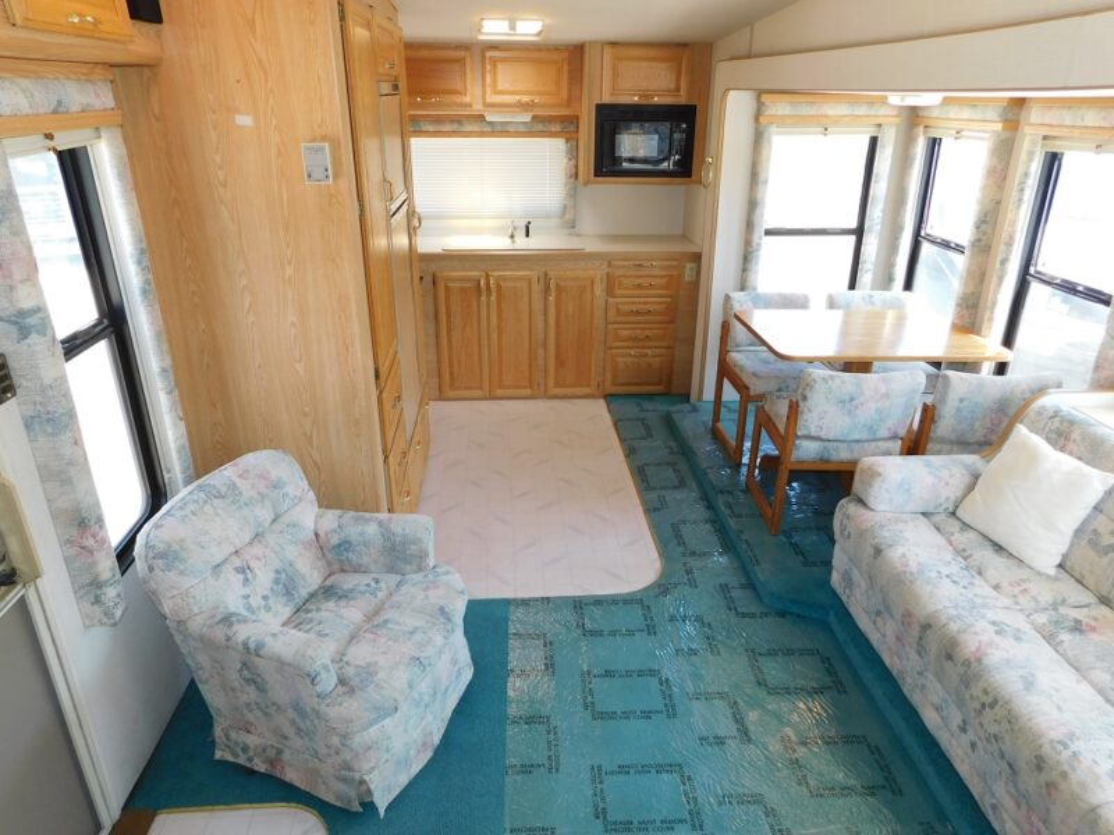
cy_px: 418
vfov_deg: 58.9
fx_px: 740
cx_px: 557
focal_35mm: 23
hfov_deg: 73.9
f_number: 3
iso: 125
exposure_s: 1/40
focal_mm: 4
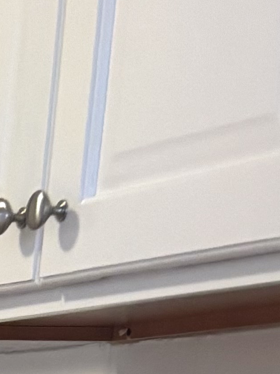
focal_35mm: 177
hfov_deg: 7.4
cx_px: -560
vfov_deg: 9.1
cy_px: 1096
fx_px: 1909
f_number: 1.6
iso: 200
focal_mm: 5.96
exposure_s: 1/60
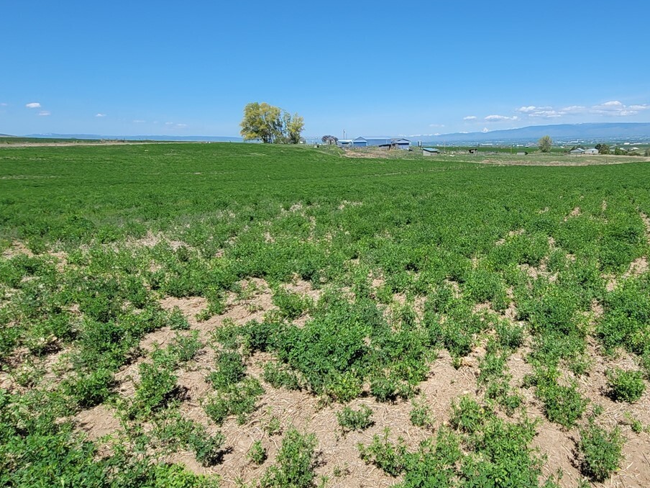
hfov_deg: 72.2
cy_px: 208
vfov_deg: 58.6
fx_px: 432
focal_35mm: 23
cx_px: 420
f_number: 2.2
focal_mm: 2.2
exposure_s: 1/2186
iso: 64
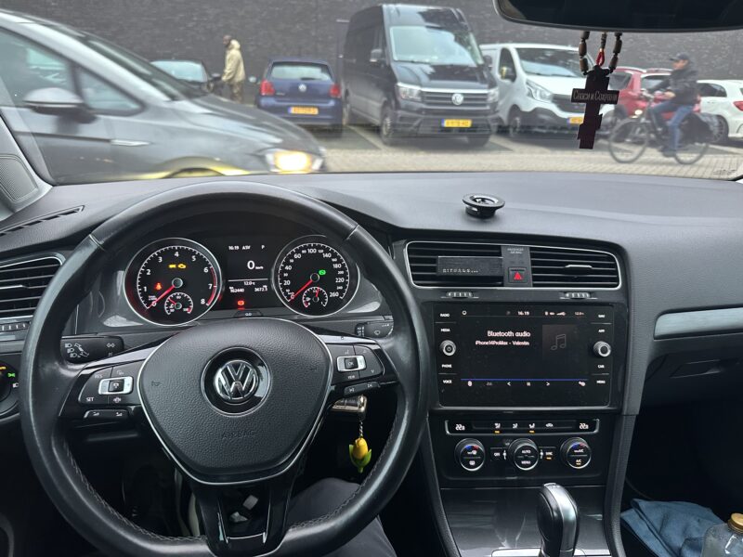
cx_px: 372
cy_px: 278
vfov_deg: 56.8
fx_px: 515
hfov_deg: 71.6
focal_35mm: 24
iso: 320
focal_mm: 6.86
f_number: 1.78
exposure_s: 1/49
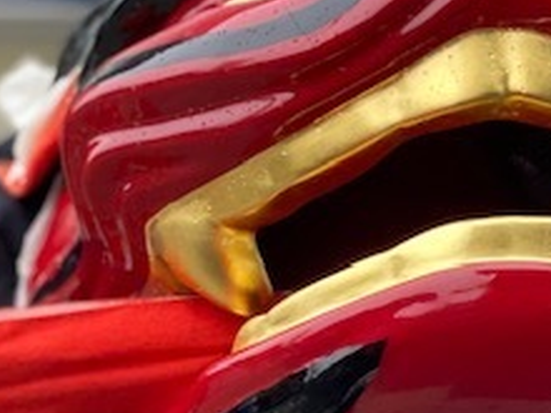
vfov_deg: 9.8
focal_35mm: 151
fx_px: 2404
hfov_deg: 13.0
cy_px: 265
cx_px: 88
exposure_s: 1/122
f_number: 2
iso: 100
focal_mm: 6
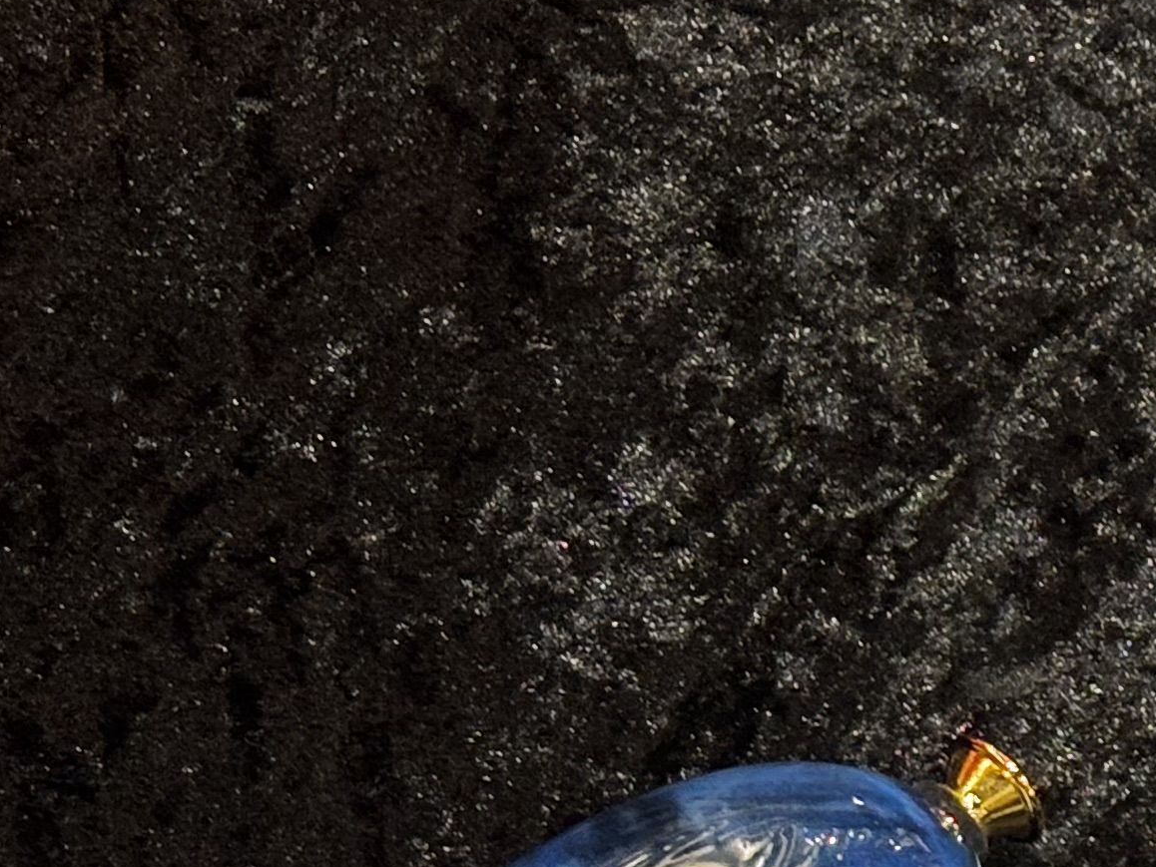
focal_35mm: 181
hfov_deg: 10.3
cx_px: 2011
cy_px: 841
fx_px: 6046
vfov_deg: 8.2
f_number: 1.6
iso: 160
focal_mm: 5.96
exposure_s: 1/40
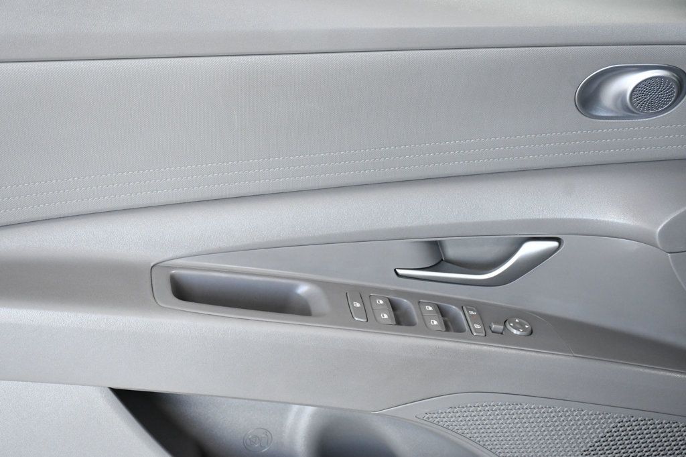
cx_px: 343
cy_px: 228
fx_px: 1486
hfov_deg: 26.0
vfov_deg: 17.5
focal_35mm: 78
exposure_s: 1/160
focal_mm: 52
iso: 2500
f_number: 6.3
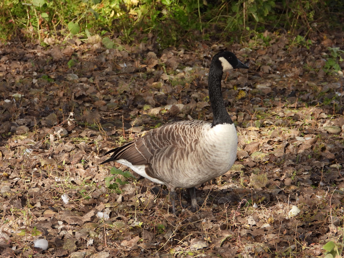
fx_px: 3180
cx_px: 172
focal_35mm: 320
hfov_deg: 6.2
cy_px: 129
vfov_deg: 4.6
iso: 200
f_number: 4.5
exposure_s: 1/320
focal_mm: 57.5
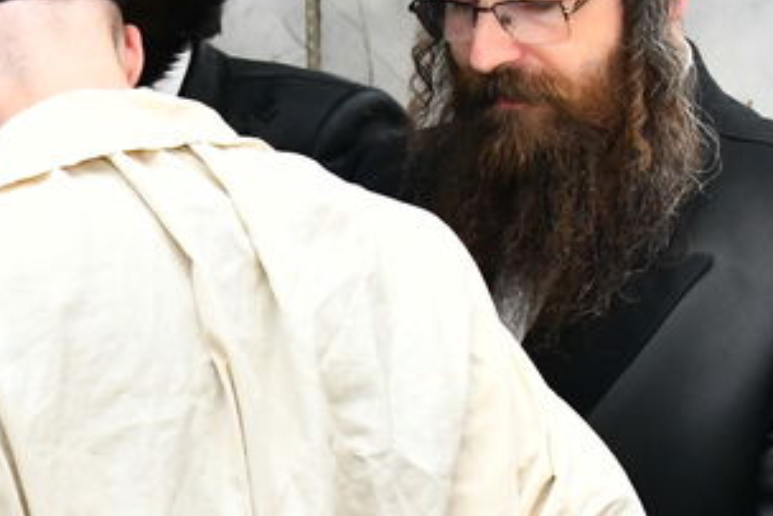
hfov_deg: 11.6
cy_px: 441
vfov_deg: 7.8
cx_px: 0
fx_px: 3759
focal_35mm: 175
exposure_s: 1/125
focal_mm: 38
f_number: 5.6
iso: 2000
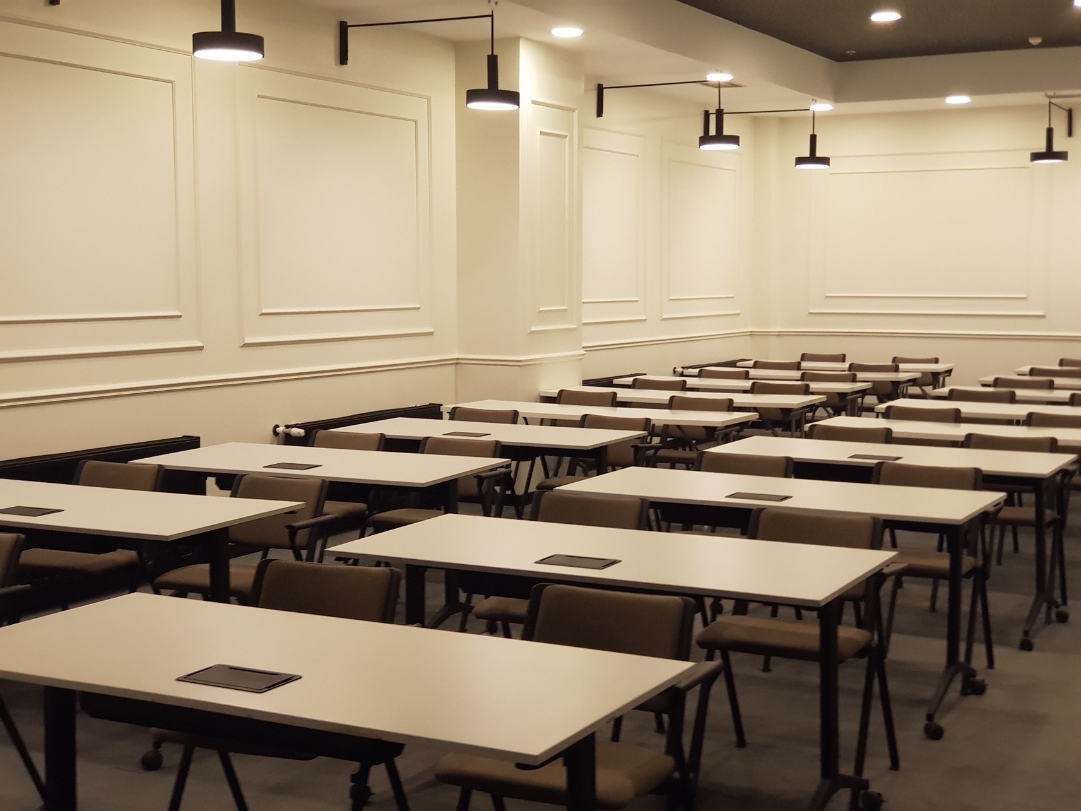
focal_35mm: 52
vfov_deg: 28.0
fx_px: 1624
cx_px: 540
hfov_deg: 36.8
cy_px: 406
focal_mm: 6
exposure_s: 1/33
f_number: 2.4
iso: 100
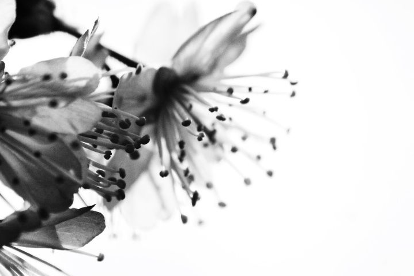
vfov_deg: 2.2
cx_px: 87
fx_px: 7207
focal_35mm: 627
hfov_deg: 3.3
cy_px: 161
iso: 125
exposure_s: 1/400
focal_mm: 250
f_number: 5.6
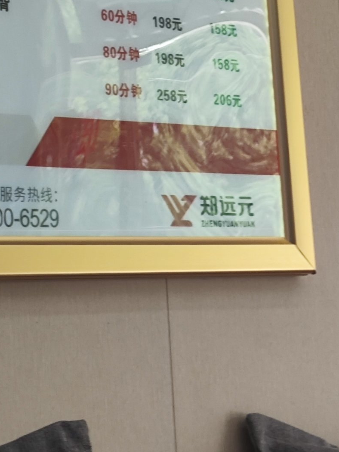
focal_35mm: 65
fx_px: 848
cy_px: -83
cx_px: 92
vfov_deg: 26.6
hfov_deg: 22.4
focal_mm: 4.71
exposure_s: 1/100
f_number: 1.79
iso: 112
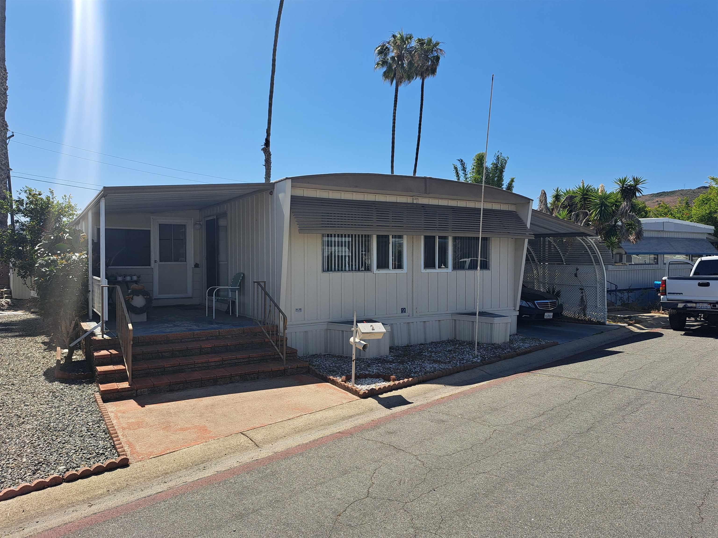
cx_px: 359
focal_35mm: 24
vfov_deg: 56.8
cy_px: 269
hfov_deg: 71.6
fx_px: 498
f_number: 1.8
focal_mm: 5.23
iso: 50
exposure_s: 1/1256
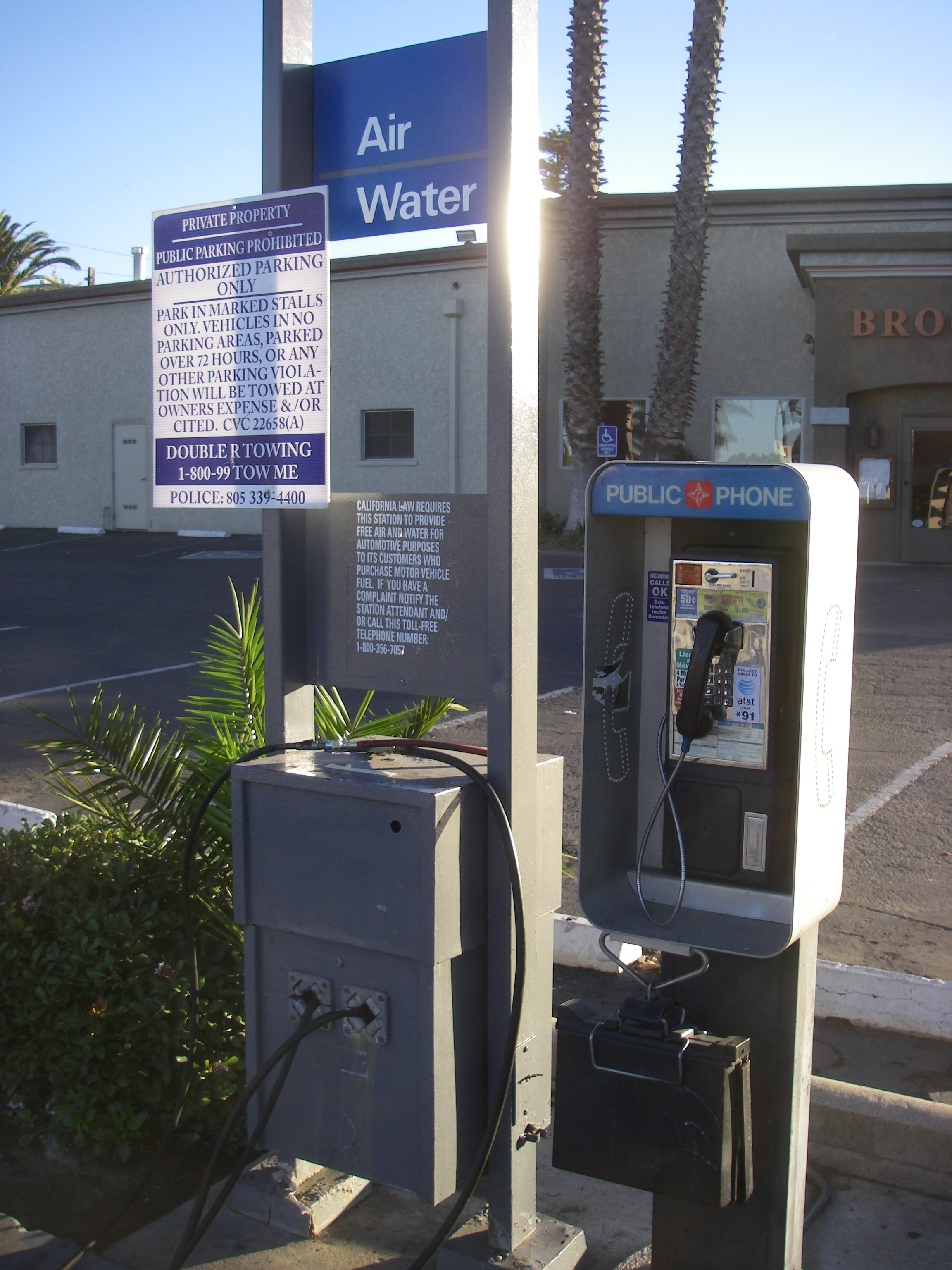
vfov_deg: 49.0
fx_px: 1393
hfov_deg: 37.7
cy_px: 635
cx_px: 476
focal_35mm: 38
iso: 64
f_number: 3.3
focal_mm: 6.3
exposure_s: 1/200
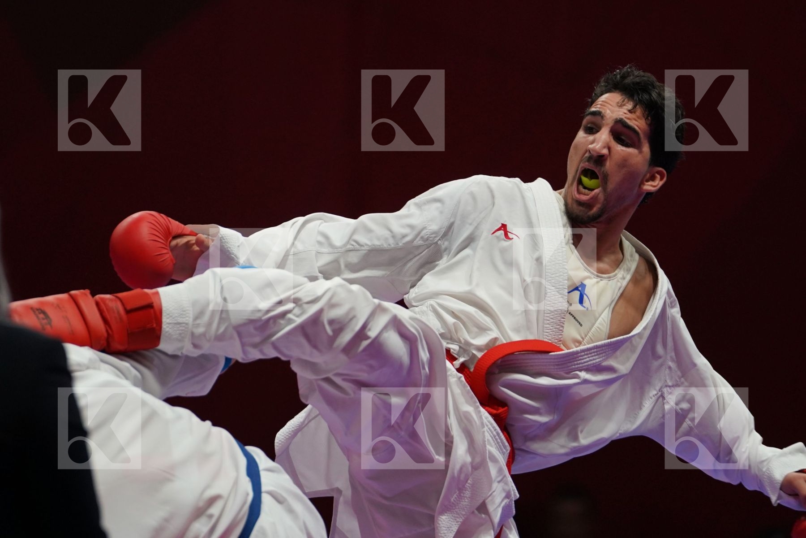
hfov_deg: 5.2
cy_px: 269
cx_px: 403
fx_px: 8798
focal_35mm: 393
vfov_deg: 3.5
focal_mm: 262
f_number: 4
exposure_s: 1/1000
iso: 1600
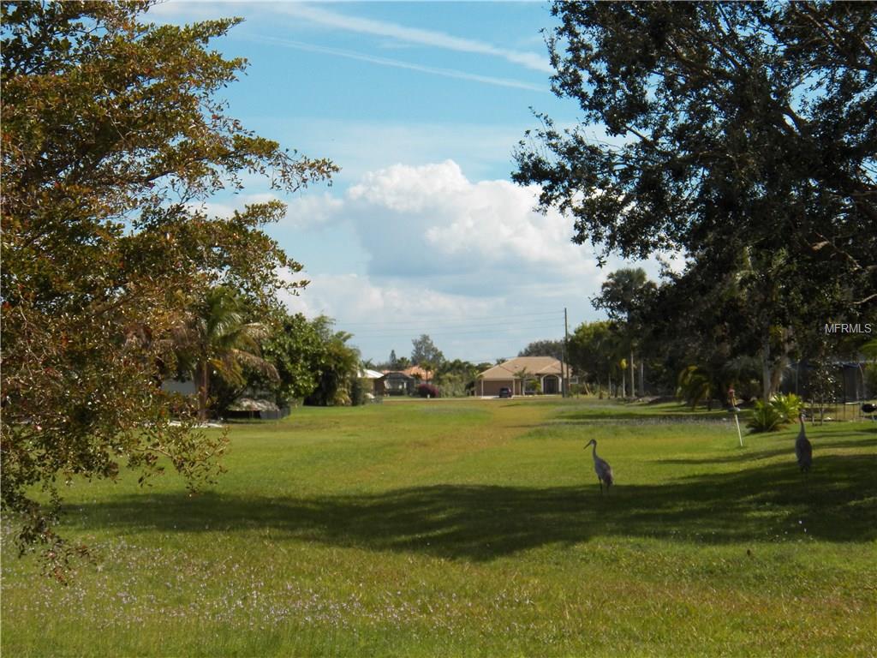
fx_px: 2153
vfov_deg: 17.4
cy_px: 329
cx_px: 438
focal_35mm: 85
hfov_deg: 23.0
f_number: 4
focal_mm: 15.2
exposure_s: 1/1600
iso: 125
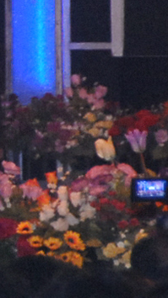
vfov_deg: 1.5
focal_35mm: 1427
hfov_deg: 0.8
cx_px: -665
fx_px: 11306
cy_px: -124
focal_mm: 150
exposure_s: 1/60
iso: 500
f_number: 6
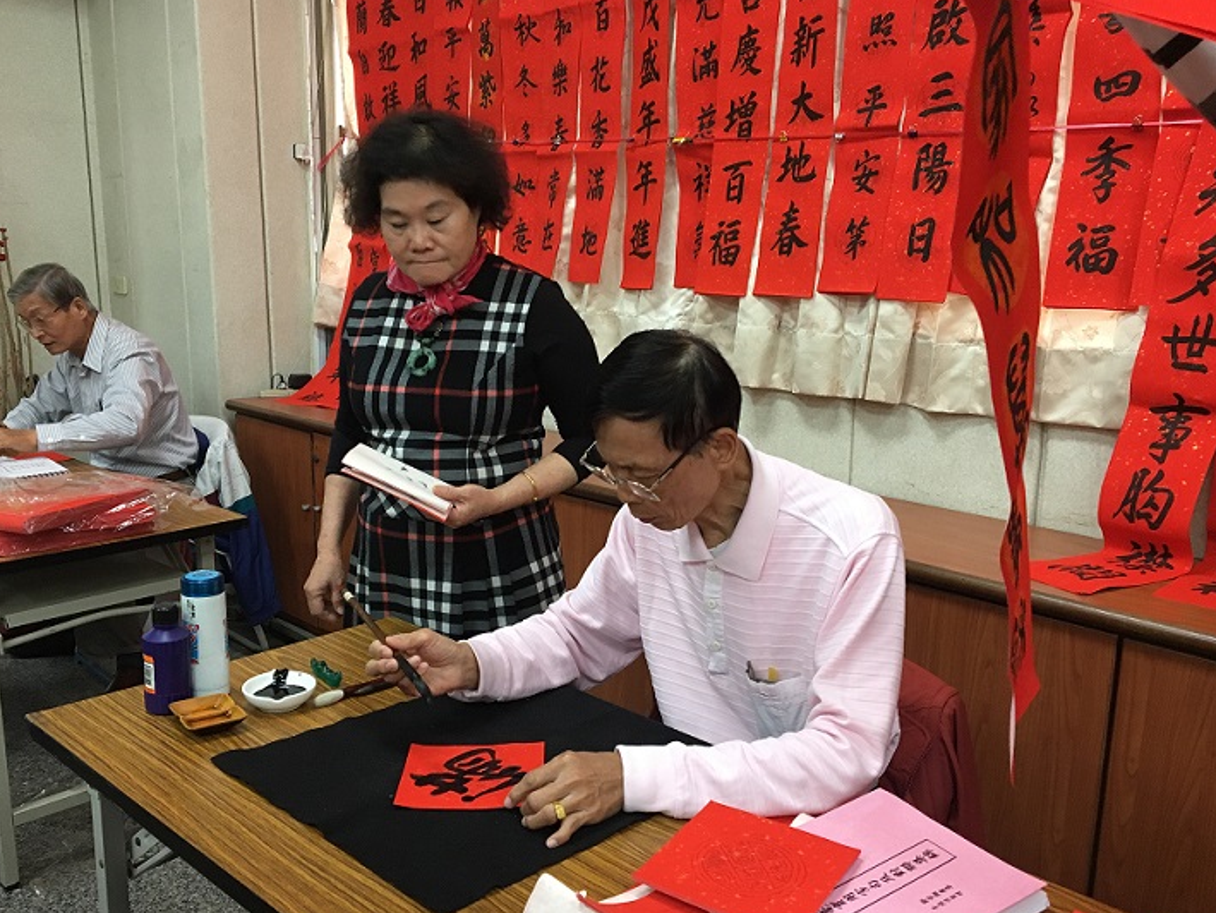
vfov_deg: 42.9
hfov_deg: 55.3
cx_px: 582
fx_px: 1159
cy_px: 492
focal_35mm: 33
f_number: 2.2
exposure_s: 1/30
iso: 125
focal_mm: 4.15
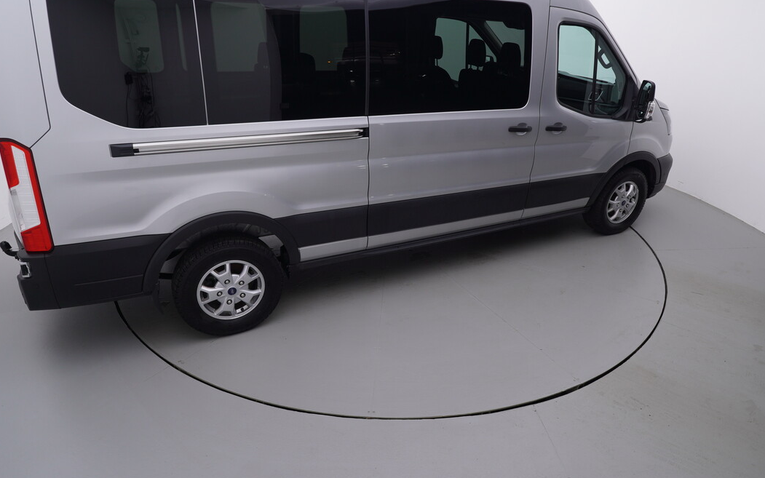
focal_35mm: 24
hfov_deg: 75.9
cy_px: 219
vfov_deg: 51.9
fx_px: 490
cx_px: 382
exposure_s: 1/80
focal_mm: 15
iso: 200
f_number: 5
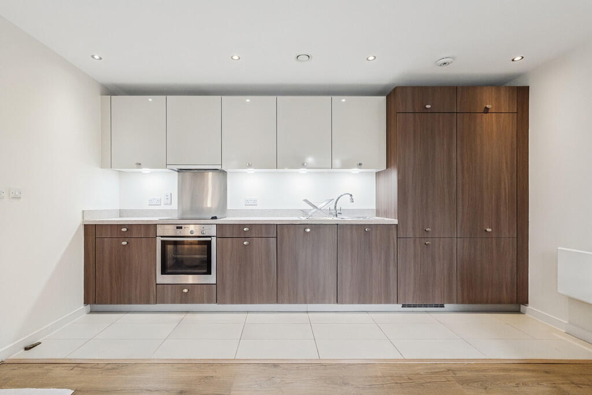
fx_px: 263
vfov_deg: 73.8
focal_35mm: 16
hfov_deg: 96.7
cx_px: 296
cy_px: 198
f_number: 8
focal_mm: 16
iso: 4000
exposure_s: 1/100
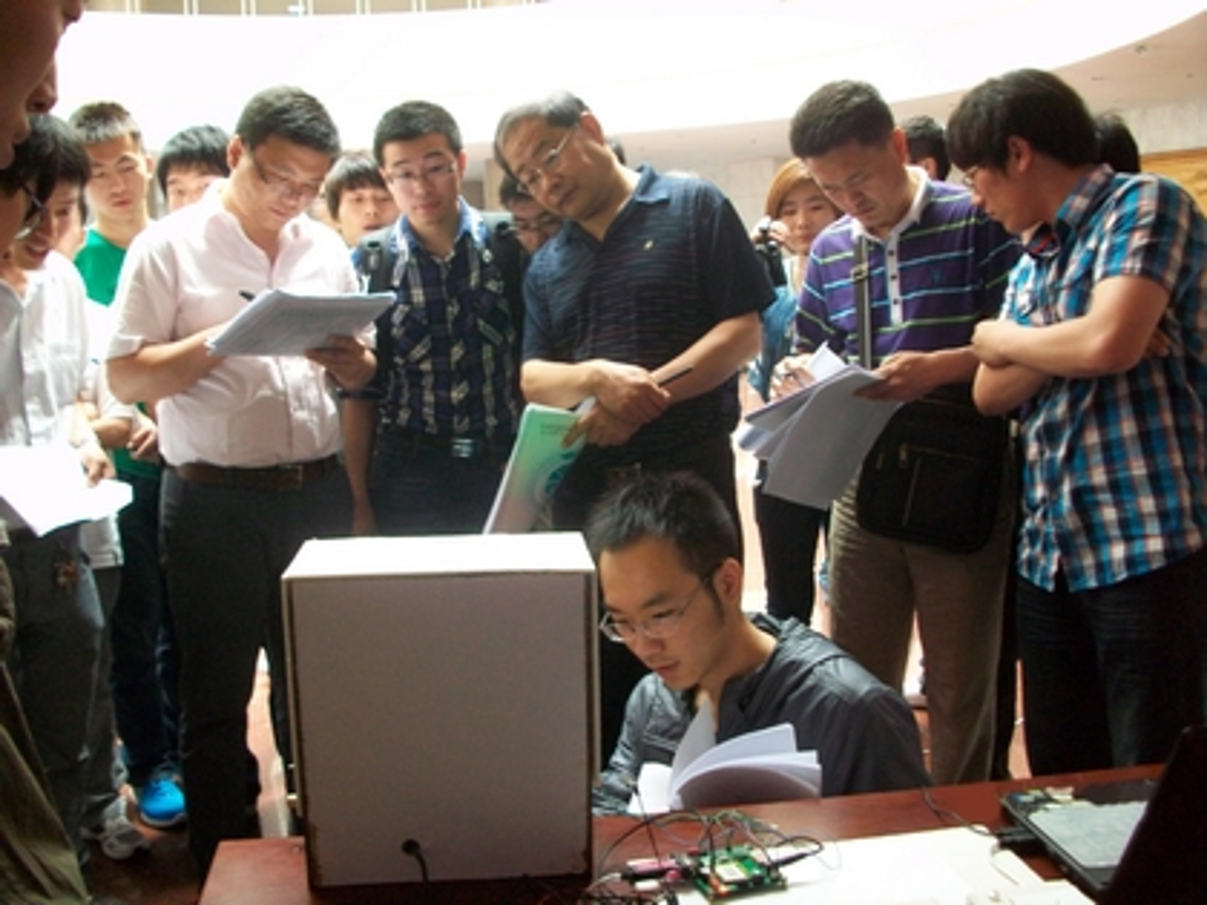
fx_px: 1116
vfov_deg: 44.2
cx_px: 604
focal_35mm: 32
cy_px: 452
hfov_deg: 56.8
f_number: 2.8
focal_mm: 5.7
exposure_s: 1/20
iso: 160
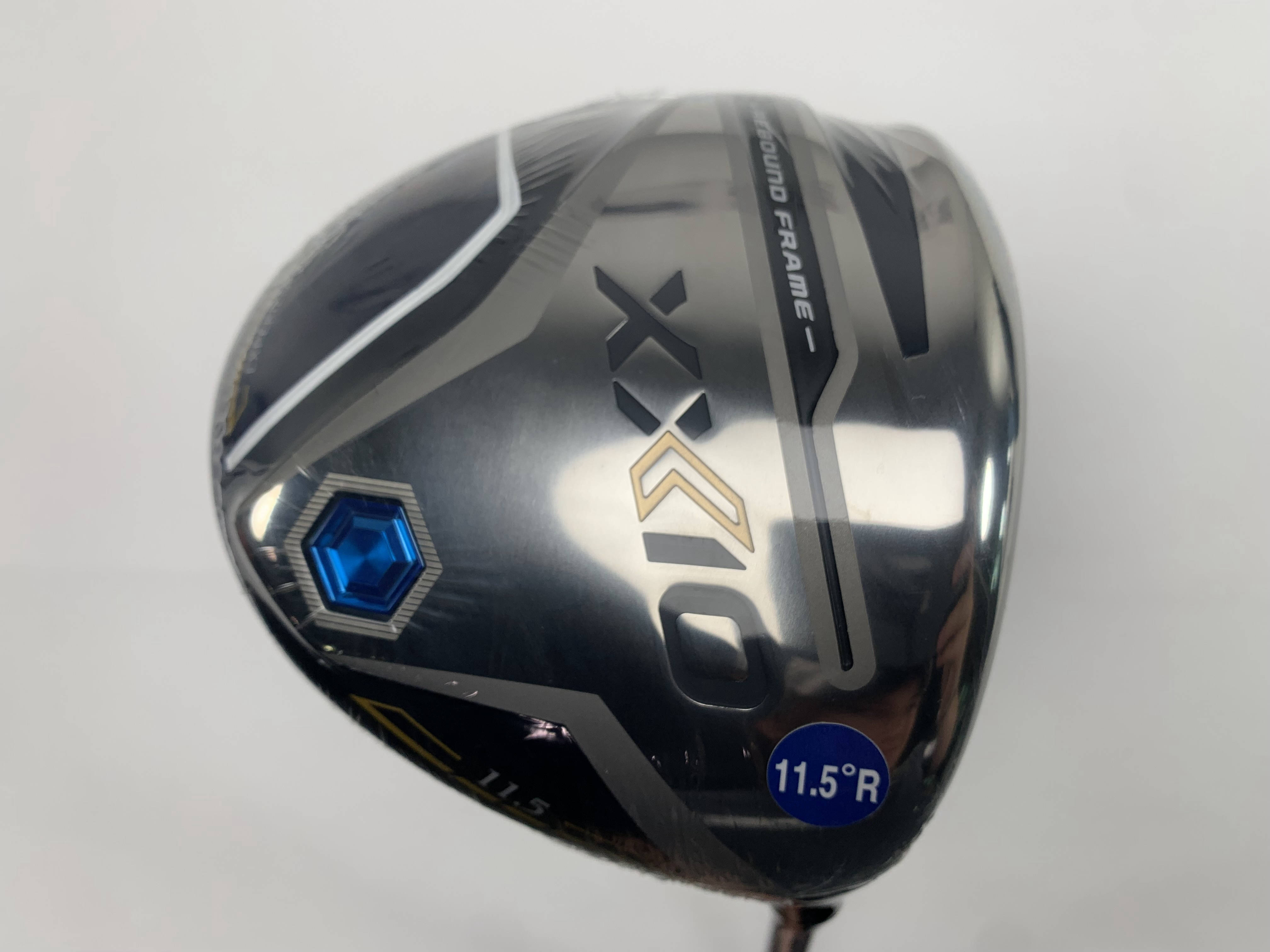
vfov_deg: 53.1
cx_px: 635
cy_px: 476
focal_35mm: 26
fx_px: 954
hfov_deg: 67.3
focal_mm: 4.25
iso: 25
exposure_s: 1/298
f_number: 1.8
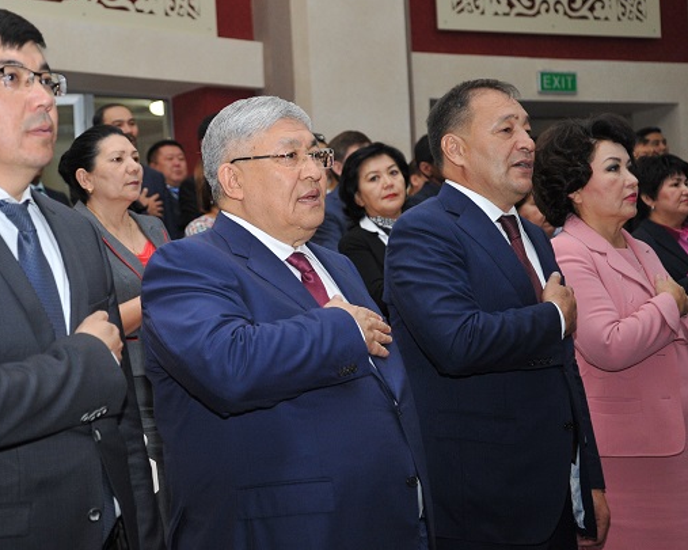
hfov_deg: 24.6
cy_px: 259
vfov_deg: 19.9
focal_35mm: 77
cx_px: 232
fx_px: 1567
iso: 1600
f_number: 4.2
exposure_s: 1/200
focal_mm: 52
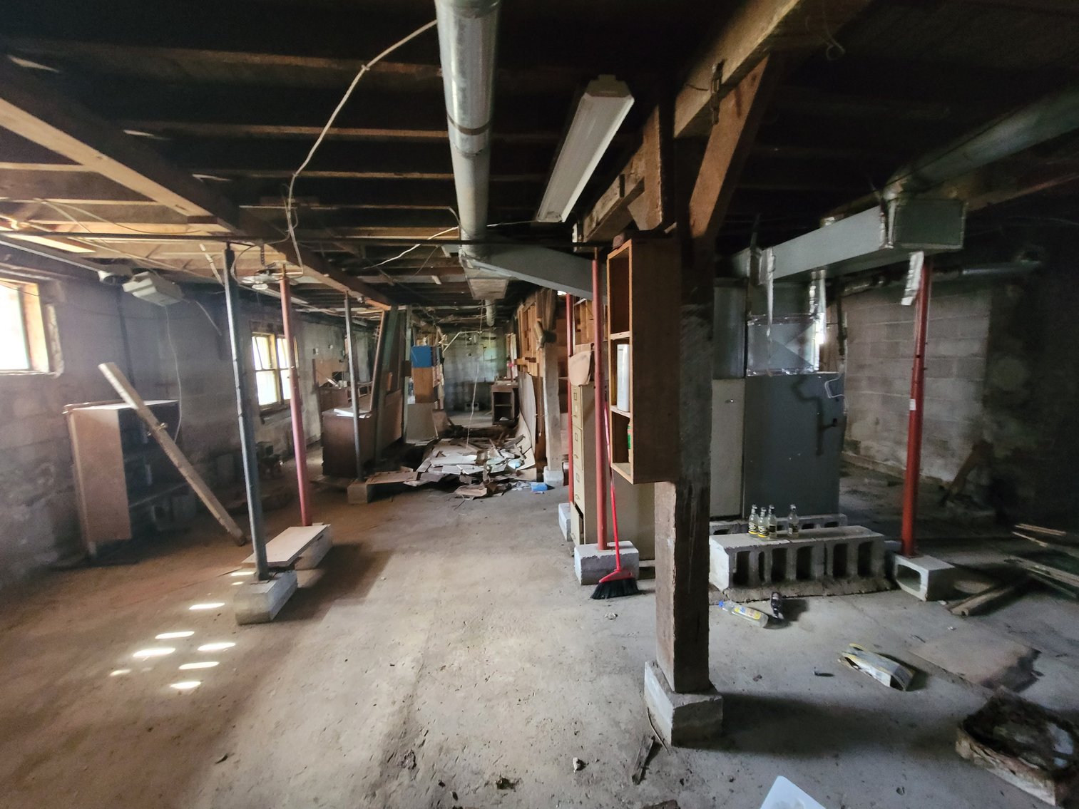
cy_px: 404
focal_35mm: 13
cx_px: 540
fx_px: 405
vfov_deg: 89.9
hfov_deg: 106.2
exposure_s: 1/24
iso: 1000
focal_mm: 2.2
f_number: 2.2
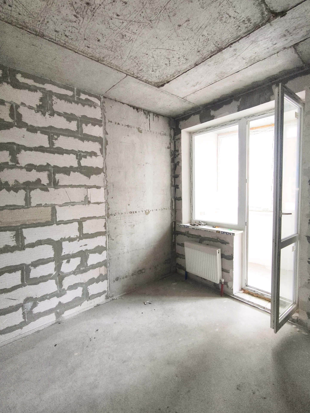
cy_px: 205
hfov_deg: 78.0
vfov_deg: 94.5
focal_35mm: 16
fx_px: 191
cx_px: 163
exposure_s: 1/33.3
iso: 320
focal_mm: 1.91
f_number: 2.2
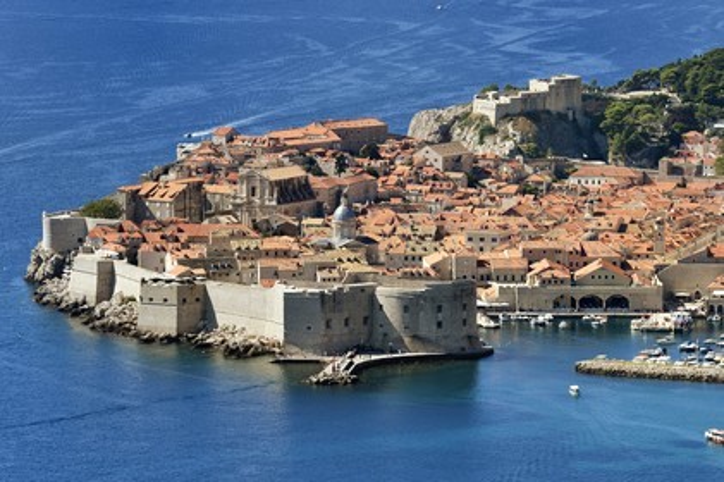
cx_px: 362
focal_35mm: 200
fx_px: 4019
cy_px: 241
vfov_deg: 6.9
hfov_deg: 10.3
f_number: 9
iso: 200
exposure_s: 1/400
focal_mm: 200
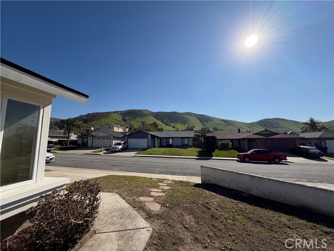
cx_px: 167
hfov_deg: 102.1
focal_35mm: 14
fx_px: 135
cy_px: 126
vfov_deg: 85.7
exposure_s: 1/1312
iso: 20
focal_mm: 2.22
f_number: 2.2
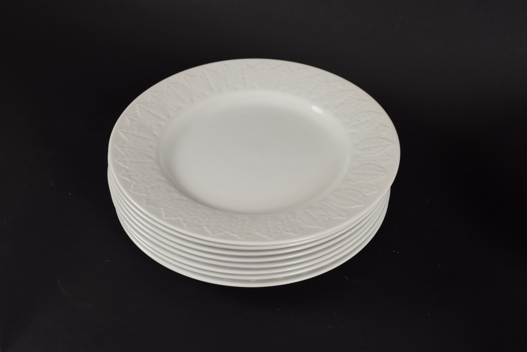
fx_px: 659
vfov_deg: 29.9
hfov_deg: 43.6
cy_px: 176
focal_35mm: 45
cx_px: 264
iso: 100
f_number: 8
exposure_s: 1/100
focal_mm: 30
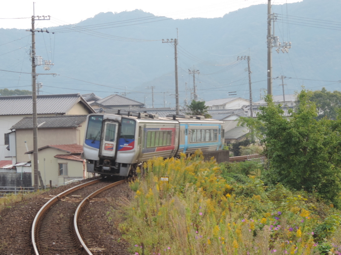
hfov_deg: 12.7
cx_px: 170
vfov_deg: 9.6
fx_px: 1527
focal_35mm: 155
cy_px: 128
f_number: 4.4
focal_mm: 27.6
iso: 110
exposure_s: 1/125
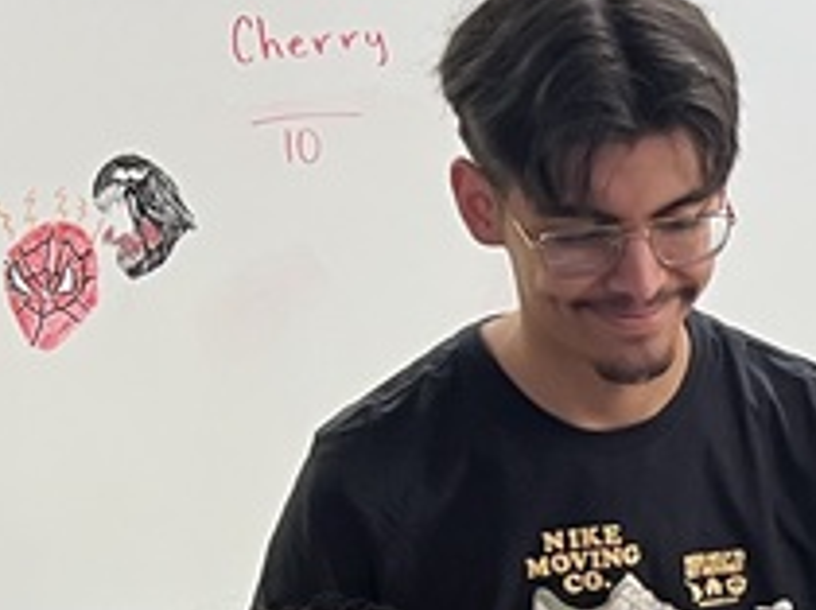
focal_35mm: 127
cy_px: 870
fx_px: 2990
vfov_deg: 11.3
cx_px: 1092
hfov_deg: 14.8
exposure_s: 1/60
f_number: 1.5
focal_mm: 5.7
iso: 80
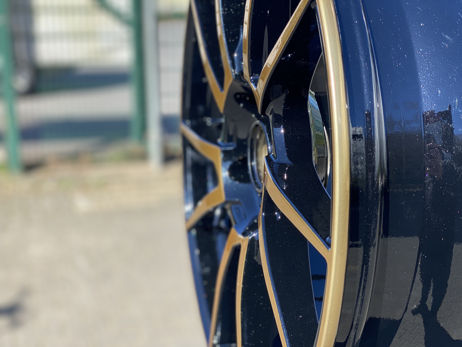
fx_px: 694
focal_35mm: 52
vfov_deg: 28.0
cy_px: 174
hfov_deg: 36.8
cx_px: 231
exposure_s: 1/494
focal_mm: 6
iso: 20
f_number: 2
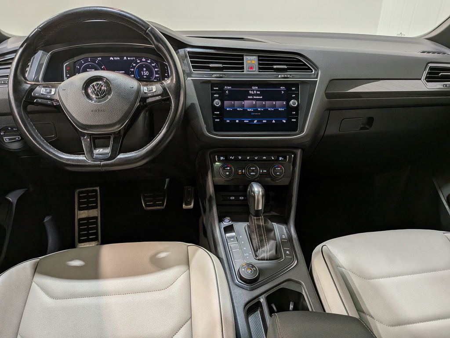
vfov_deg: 56.8
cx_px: 225
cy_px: 169
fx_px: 312
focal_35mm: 24
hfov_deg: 71.6
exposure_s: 1/111
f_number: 1.7
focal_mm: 4.53
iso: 29
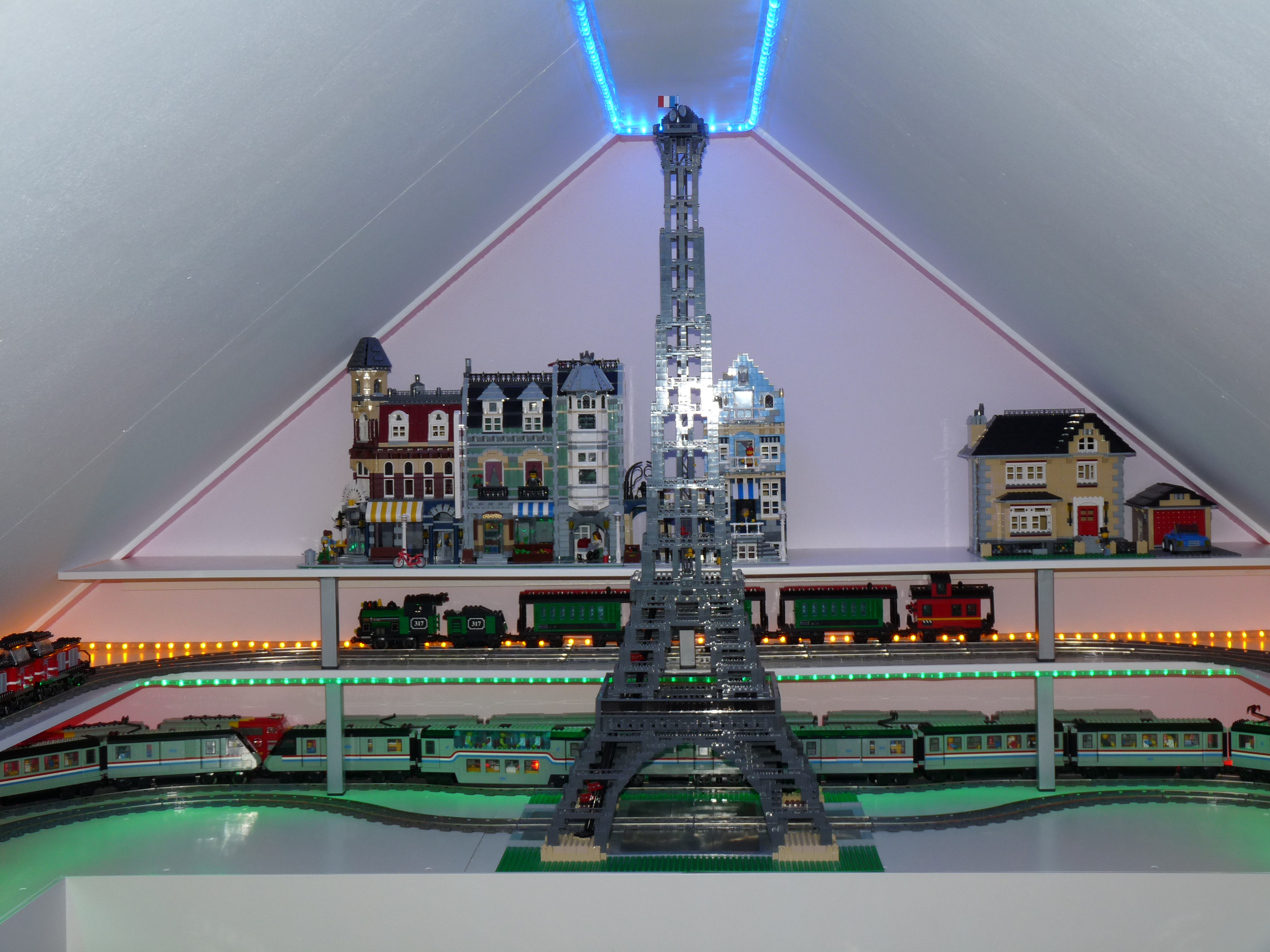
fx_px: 1834
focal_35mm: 50
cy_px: 476
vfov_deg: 29.1
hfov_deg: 38.2
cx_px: 635
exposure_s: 1/30
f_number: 3.2
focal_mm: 9
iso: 100
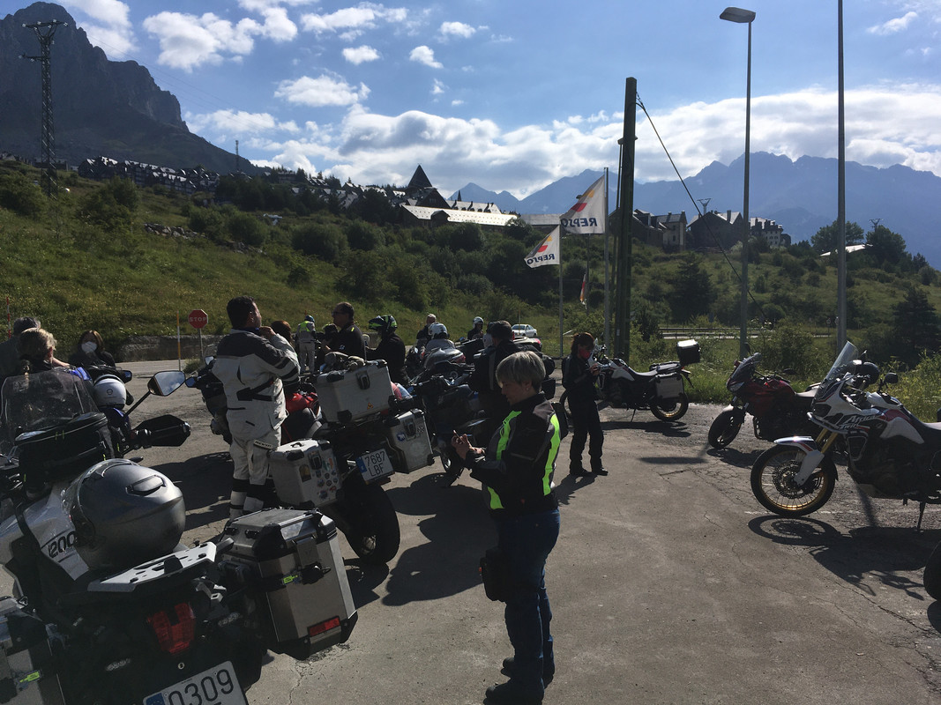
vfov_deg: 48.2
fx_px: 788
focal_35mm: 29
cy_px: 352
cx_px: 470
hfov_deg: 61.7
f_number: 2.2
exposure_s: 1/4525
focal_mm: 4.15
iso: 25
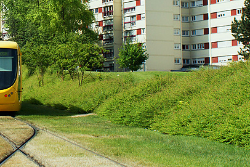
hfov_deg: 15.1
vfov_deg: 10.3
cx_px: -26
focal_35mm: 132
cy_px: -7
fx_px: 919
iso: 200
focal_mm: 35
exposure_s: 1/640
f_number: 5.6
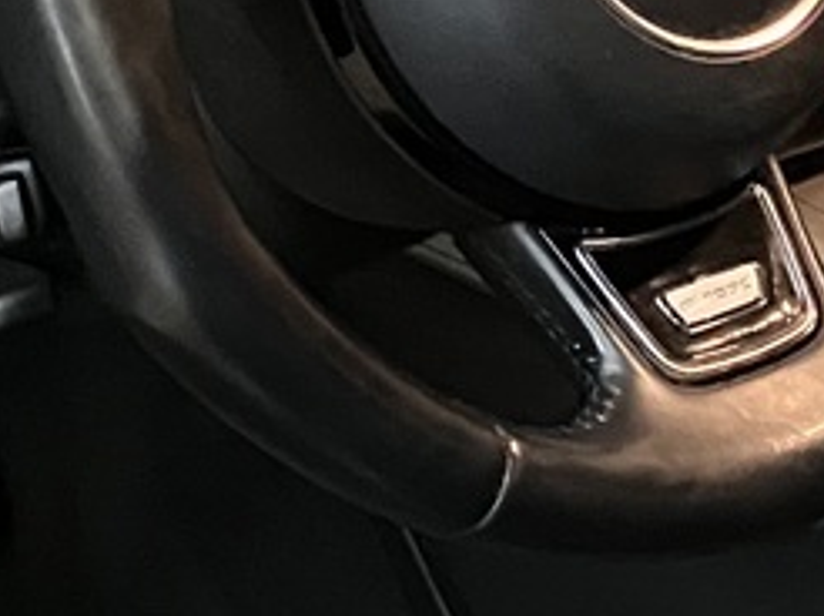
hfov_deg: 11.9
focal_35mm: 164
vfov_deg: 8.9
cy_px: -141
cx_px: 841
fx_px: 3900
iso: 640
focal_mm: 3.99
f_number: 1.8
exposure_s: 1/20
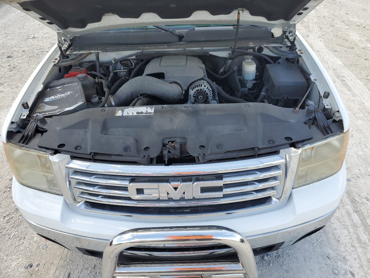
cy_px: 139
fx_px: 278
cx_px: 185
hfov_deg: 67.3
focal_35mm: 26
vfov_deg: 53.1
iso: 50
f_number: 1.5
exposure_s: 1/769
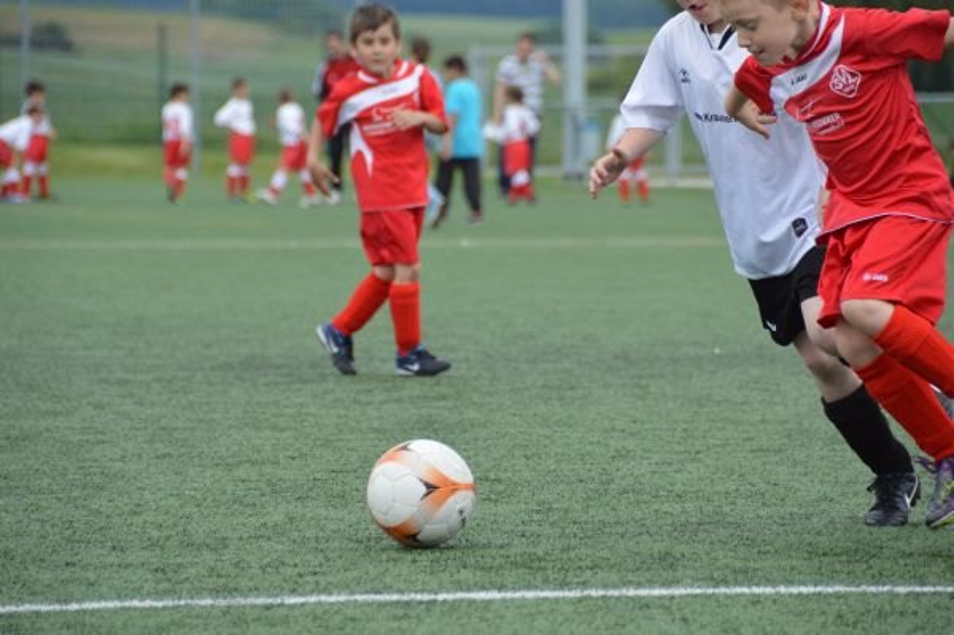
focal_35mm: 255
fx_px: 6752
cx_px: 477
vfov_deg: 5.4
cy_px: 318
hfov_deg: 8.1
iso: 400
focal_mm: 170
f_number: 5.6
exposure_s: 1/1000
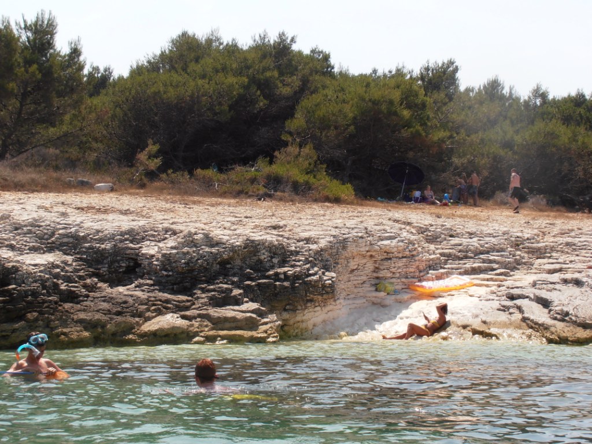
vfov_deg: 21.3
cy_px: 222
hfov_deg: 28.2
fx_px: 1180
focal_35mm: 69
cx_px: 296
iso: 80
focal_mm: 12.29
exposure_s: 1/100
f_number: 12
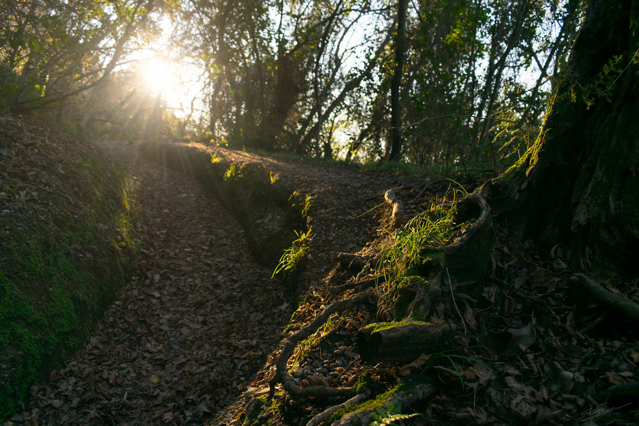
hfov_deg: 67.4
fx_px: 479
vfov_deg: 47.9
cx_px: 320
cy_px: 213
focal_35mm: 27
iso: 100
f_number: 4.5
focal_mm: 18
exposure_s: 1/250
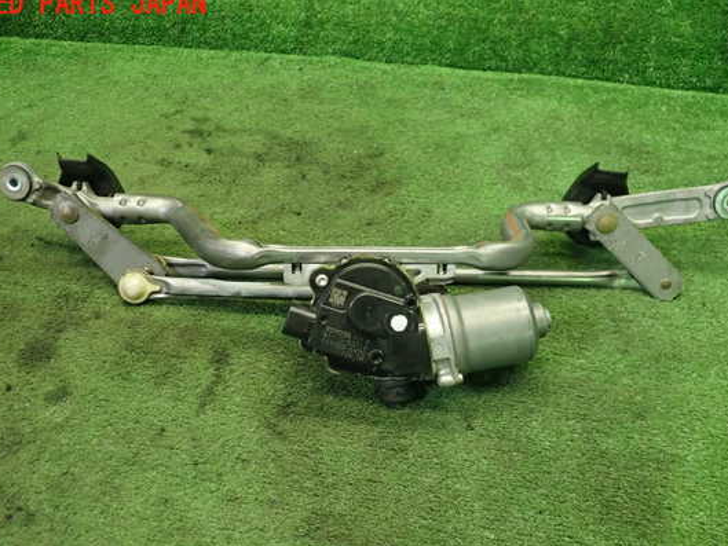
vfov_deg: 41.8
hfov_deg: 53.9
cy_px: 297
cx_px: 369
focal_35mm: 34
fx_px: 715
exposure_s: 1/125
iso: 640
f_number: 2.3
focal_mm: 5.5
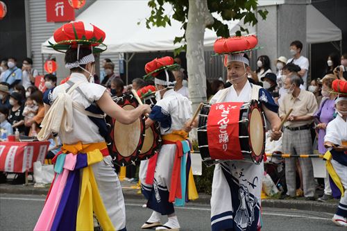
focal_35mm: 135
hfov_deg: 15.2
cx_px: 174
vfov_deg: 10.2
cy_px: 116
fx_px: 1301
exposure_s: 1/400
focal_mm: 90
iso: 2500
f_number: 5.3
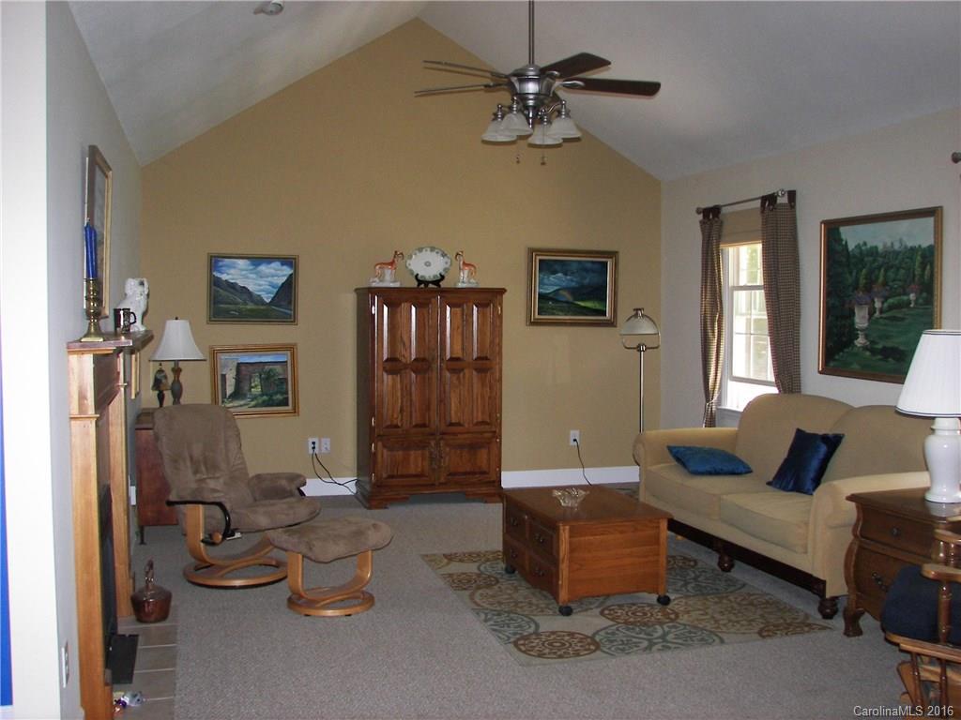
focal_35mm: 36
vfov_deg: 39.7
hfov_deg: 51.4
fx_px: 999
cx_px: 480
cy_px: 360
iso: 125
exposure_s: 1/30
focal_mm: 6
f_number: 2.8
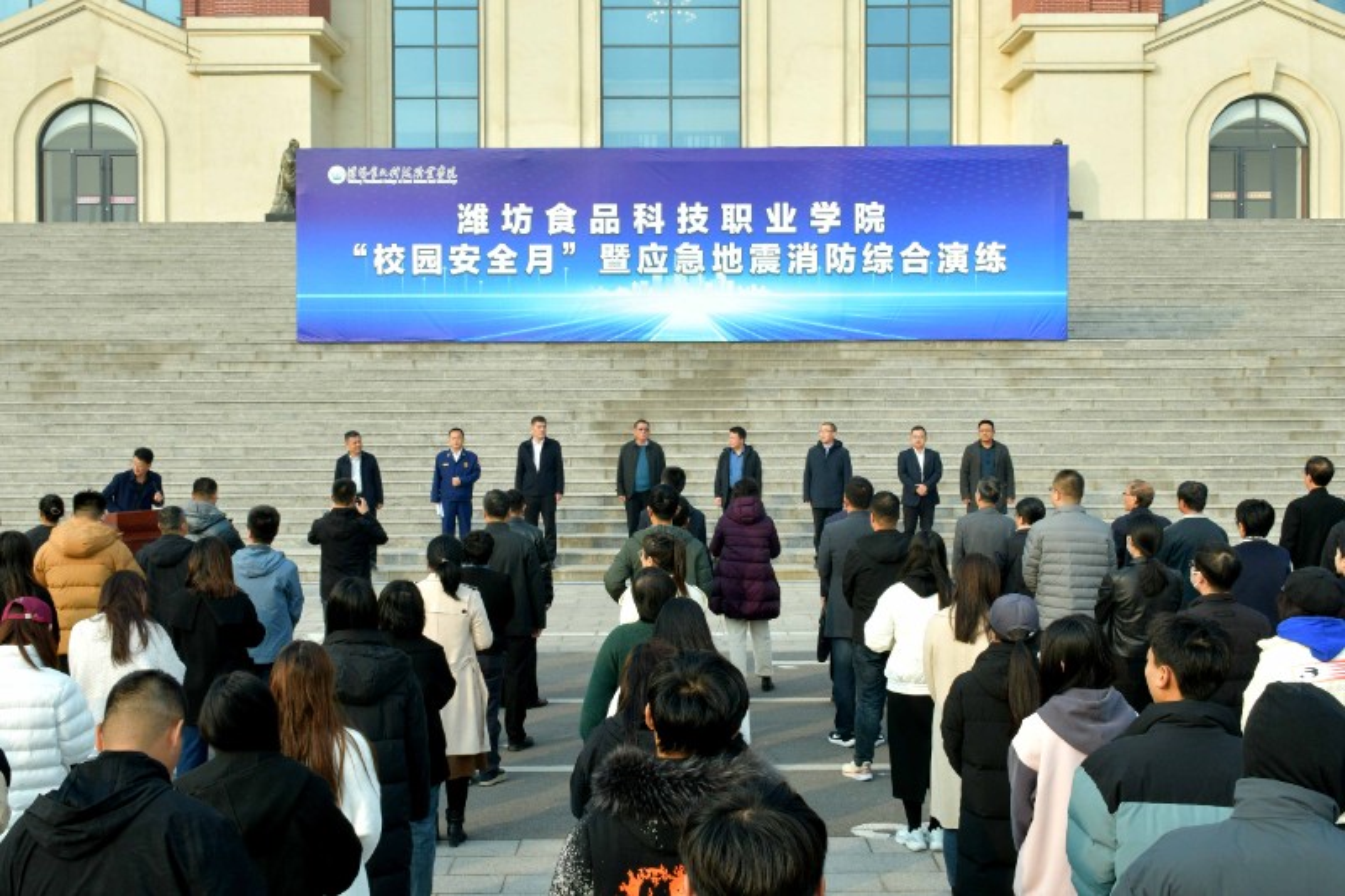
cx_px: 672
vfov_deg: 36.9
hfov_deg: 53.1
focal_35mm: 36
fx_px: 1345
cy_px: 448
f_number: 14
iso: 560
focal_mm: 24
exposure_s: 1/160
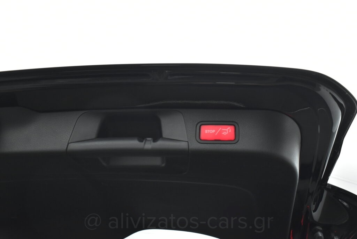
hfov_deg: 53.1
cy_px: 120
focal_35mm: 36
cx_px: 178
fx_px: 357
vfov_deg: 36.9
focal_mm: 24
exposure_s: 1/125
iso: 1600
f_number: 4
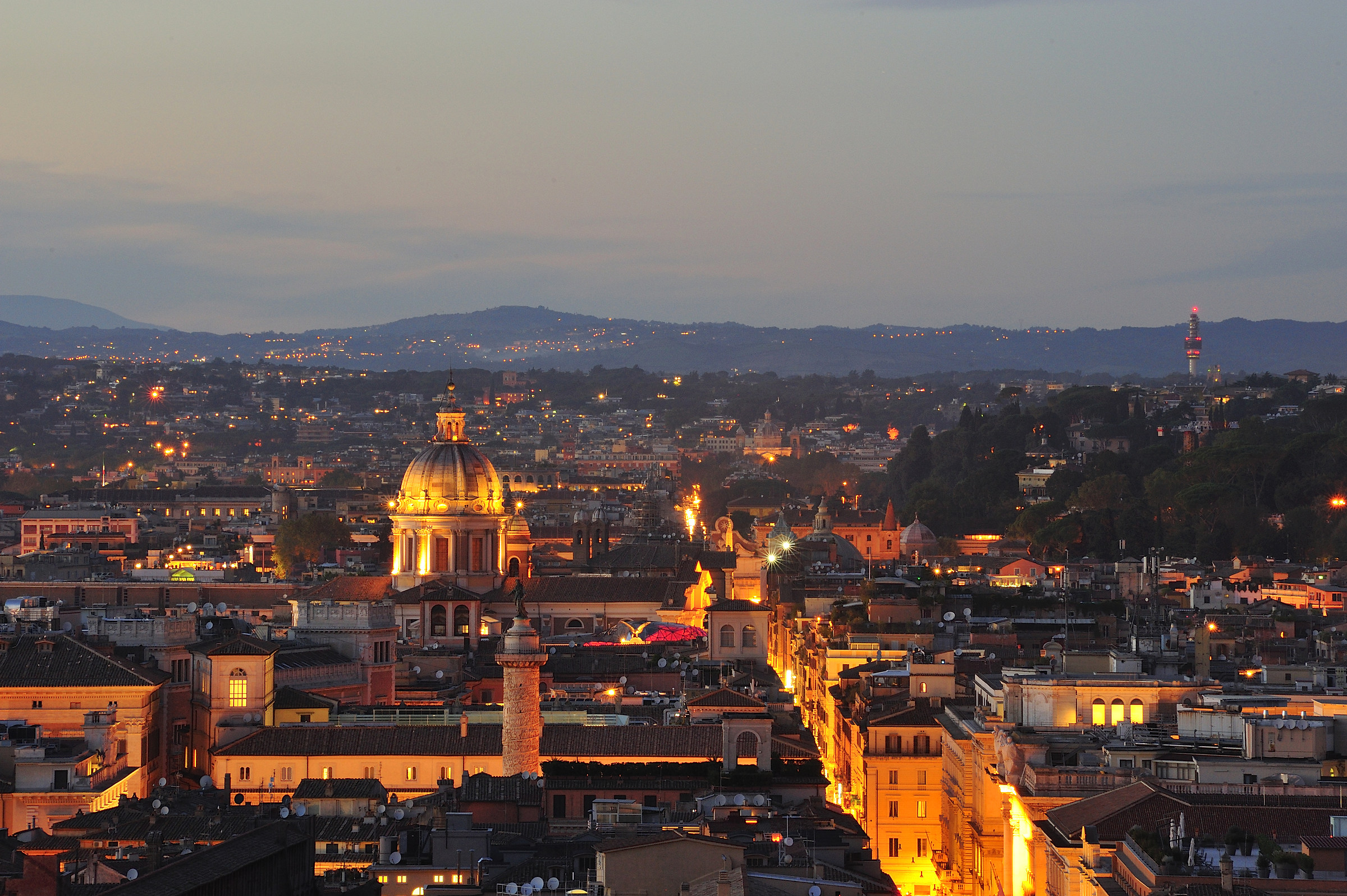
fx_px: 7477
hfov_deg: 10.3
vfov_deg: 6.9
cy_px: 448
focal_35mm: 200
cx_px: 674
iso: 1000
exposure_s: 6
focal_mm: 200
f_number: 22
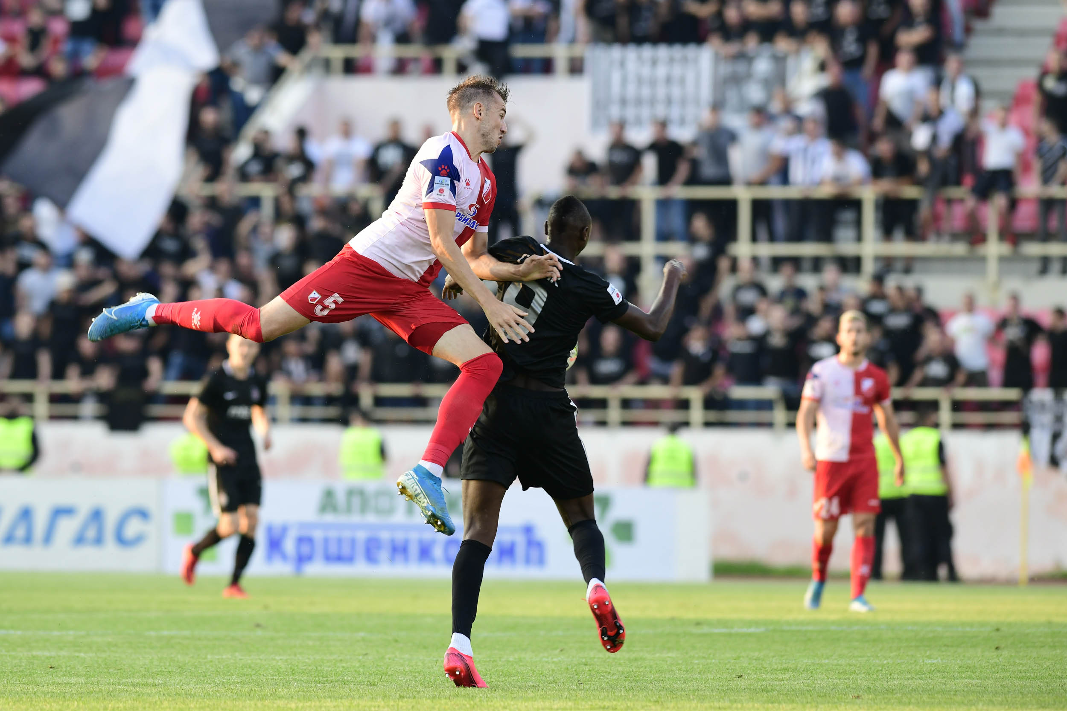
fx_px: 8892
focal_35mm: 300
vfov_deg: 4.6
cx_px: 534
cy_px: 356
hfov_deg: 6.9
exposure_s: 1/640
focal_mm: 300
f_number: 4
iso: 640
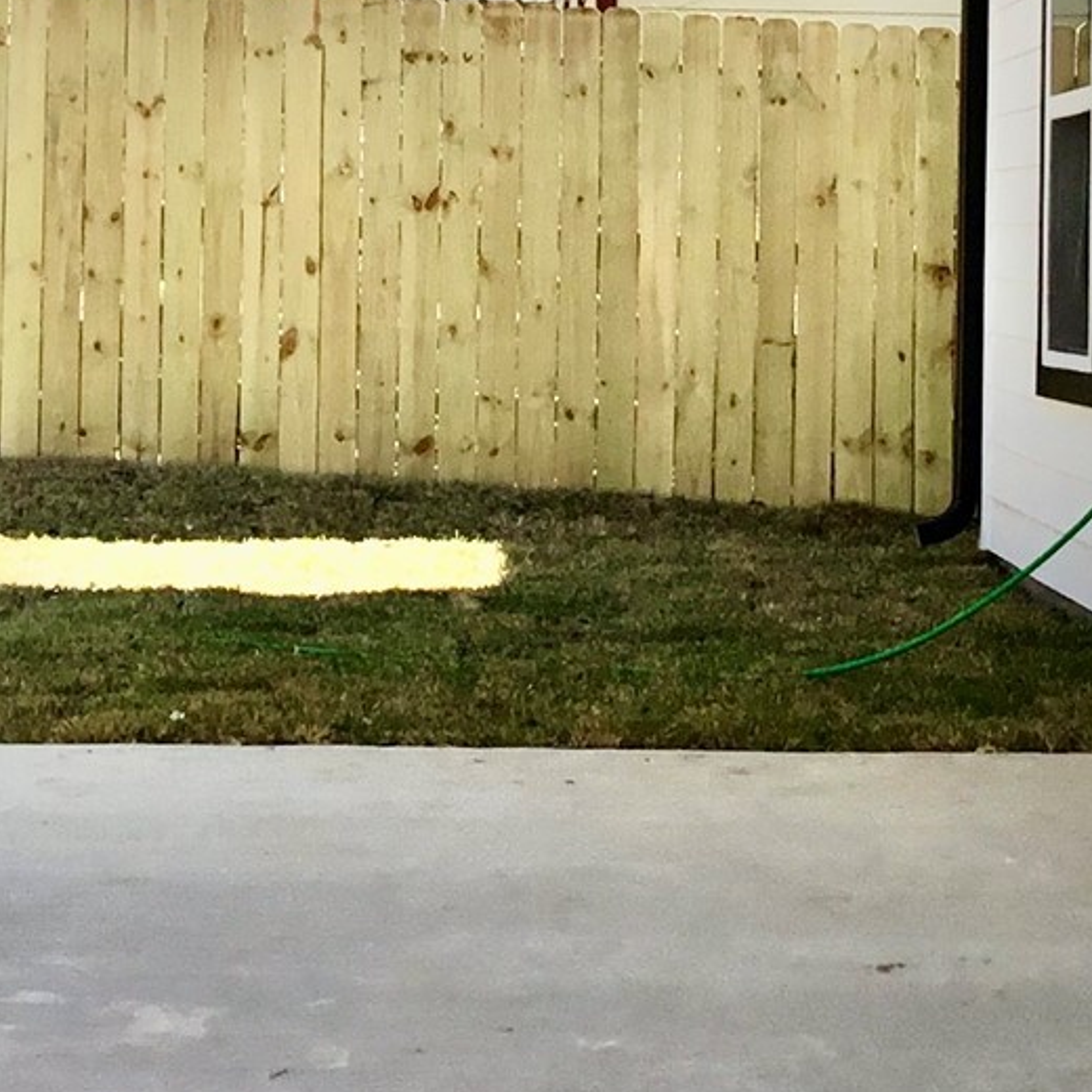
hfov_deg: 16.1
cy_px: 78
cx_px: 521
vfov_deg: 15.9
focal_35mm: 108
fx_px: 3855
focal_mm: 3.3
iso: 25
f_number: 2.4
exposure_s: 1/420
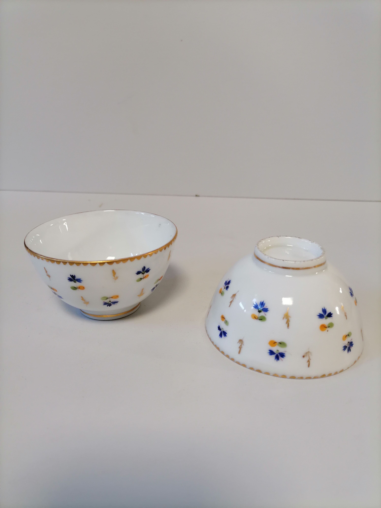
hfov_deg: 53.1
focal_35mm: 26
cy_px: 254
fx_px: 382
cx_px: 190
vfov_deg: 67.3
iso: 160
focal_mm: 5.4
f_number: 1.8
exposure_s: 1/33.3
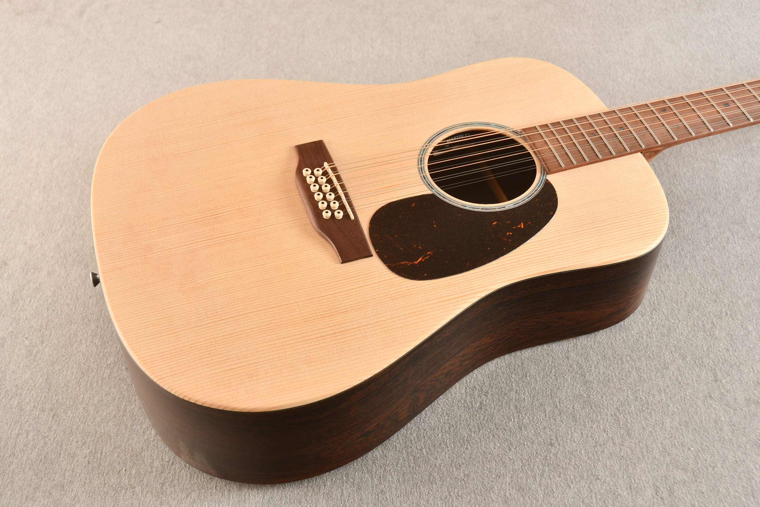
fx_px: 971
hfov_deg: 42.7
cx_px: 380
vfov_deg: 29.2
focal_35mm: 46
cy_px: 254
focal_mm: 31
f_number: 5
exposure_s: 1/60
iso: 200
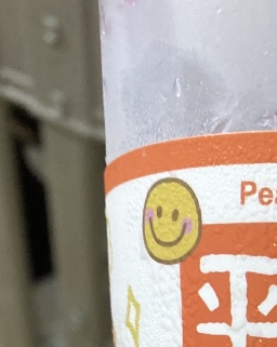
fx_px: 975
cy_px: 610
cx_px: 344
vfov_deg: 16.9
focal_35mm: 95
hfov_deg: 15.5
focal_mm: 4.25
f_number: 1.8
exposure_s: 1/50
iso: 250
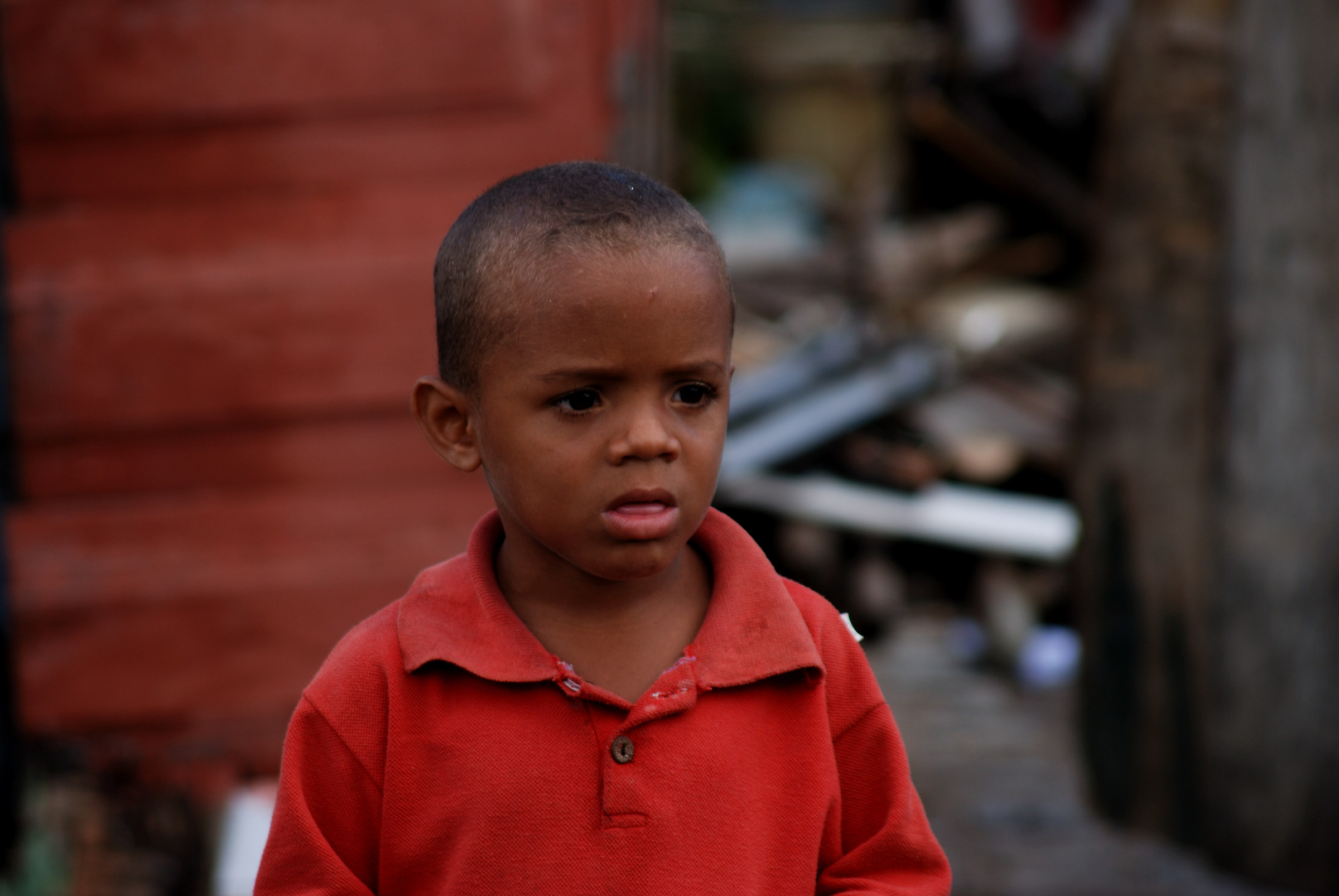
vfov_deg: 4.6
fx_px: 11170
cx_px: 670
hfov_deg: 6.9
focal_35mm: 300
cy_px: 448
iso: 100
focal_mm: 200
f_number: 5.6
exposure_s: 1/125
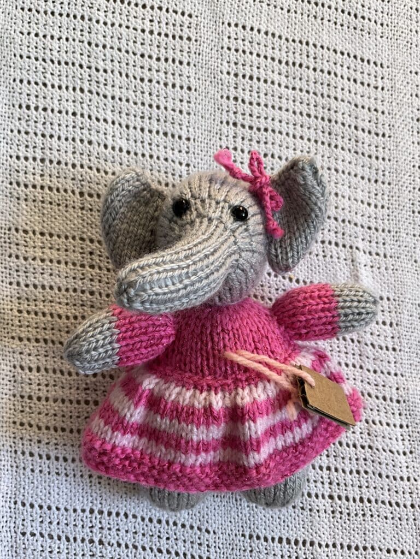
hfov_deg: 48.2
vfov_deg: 61.7
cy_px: 280
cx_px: 210
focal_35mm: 29
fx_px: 469
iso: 40
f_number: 1.8
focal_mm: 3
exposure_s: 1/122
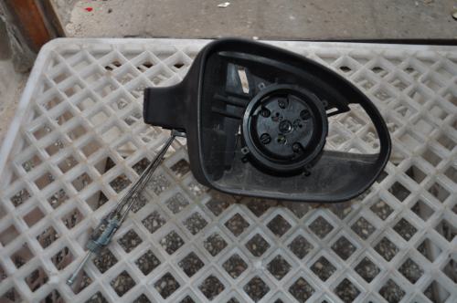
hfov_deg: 53.2
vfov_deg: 36.8
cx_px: 228
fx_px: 456
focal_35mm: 36
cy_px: 152
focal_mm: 24
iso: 320
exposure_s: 1/80
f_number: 4
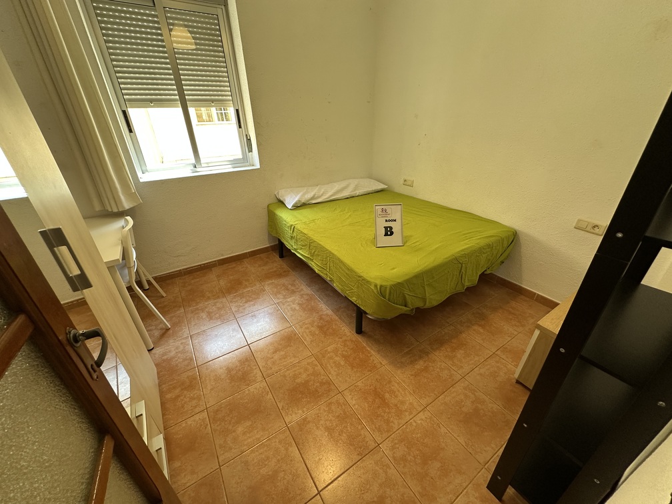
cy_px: 252
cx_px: 336
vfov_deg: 85.7
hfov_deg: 102.1
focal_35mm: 14
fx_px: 272
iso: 160
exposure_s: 1/99
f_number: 2.2
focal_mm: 2.22
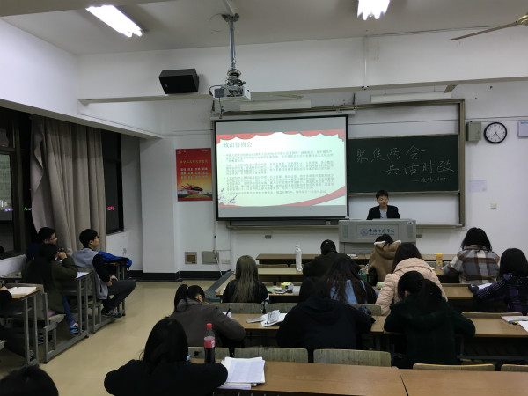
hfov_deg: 61.7
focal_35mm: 29
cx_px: 264
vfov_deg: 48.2
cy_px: 198
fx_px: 442
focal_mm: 4.15
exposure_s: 1/33
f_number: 2.2
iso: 64
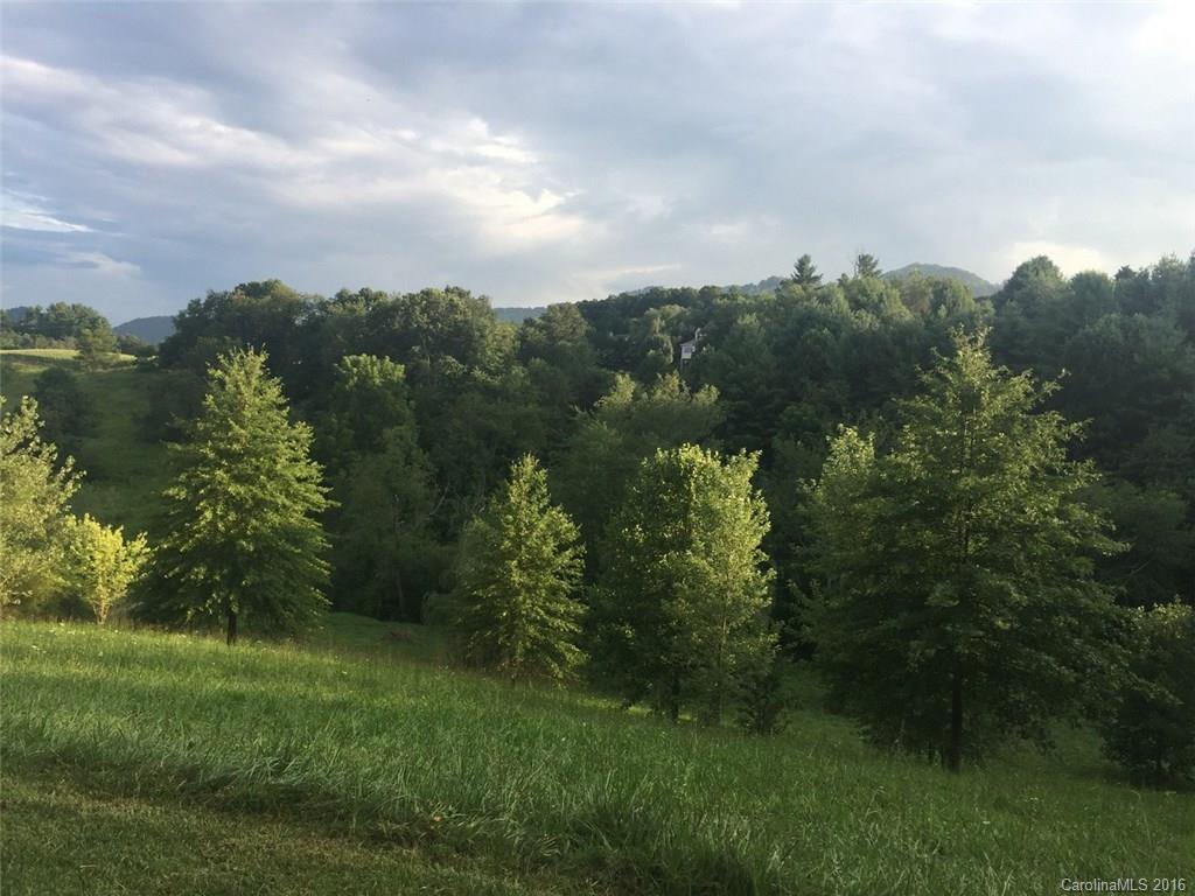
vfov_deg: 48.2
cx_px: 598
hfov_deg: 61.7
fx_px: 1001
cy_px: 448
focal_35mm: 29
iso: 32
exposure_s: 1/455
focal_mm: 4.15
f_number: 2.2
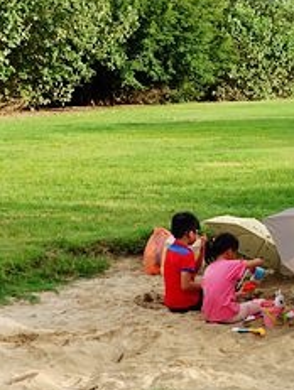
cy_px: 239
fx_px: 915
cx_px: 385
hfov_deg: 17.1
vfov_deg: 24.0
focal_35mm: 81
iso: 125
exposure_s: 1/200
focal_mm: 11.06
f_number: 5.6
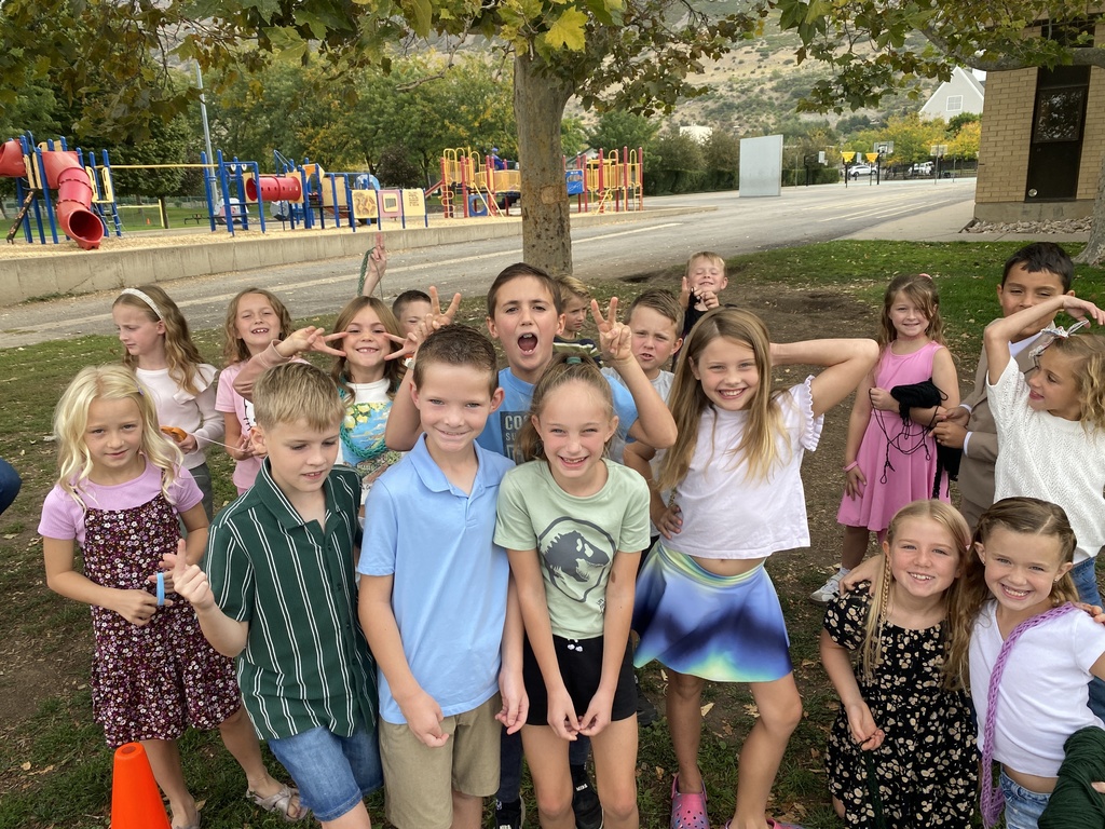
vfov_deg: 53.1
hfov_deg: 67.3
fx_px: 830
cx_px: 552
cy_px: 414
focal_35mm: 26
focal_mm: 4.25
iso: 32
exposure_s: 1/610
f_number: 1.8
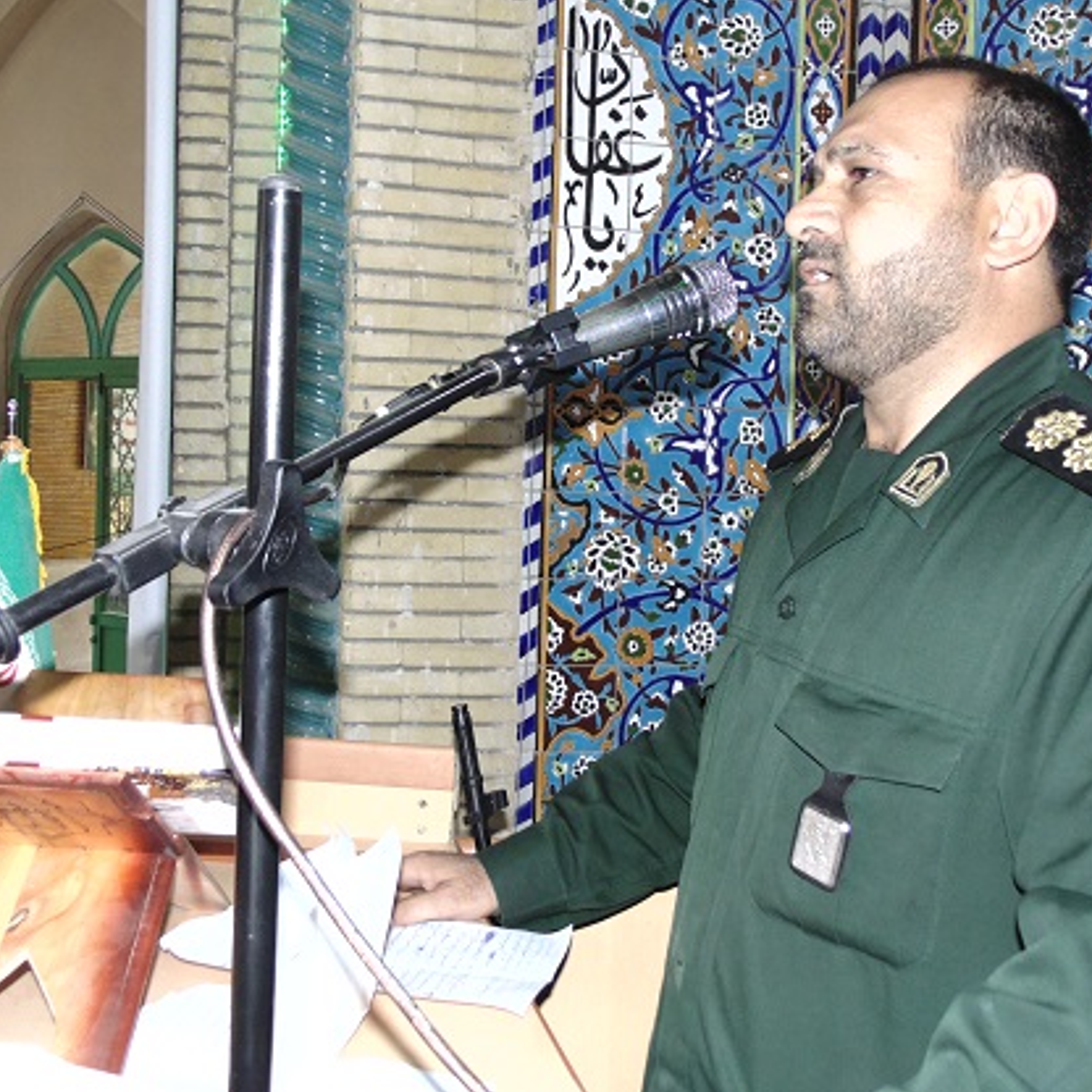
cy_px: 504
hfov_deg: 44.9
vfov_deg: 44.9
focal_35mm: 37
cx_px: 570
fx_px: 1321
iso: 200
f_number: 3.2
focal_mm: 5.2
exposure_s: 1/40
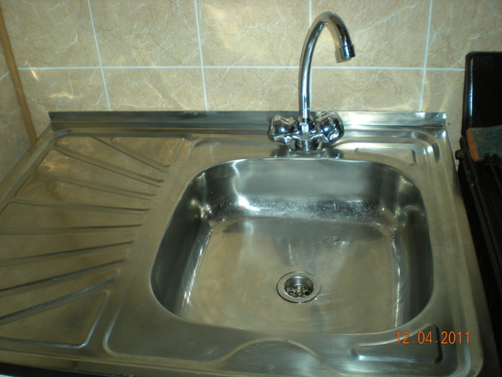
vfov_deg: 37.7
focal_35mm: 38
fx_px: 551
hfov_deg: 49.0
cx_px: 251
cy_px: 188
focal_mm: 6.3
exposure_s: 1/60
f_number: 3.1
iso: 64
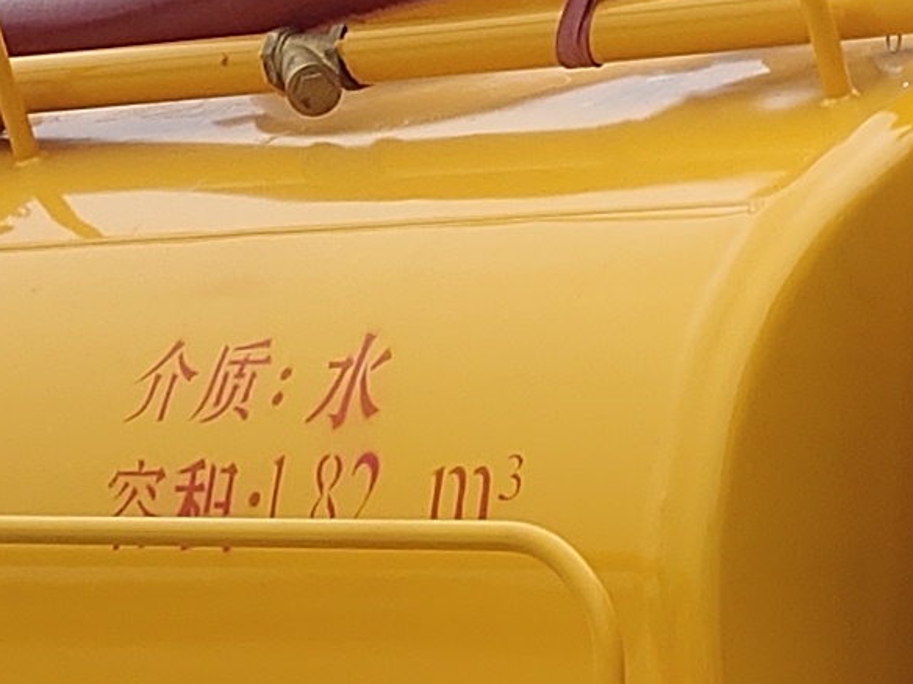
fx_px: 5460
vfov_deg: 7.1
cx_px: 758
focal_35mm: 207
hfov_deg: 9.5
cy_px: 873
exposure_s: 1/2721
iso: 50
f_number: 1.8
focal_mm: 4.35
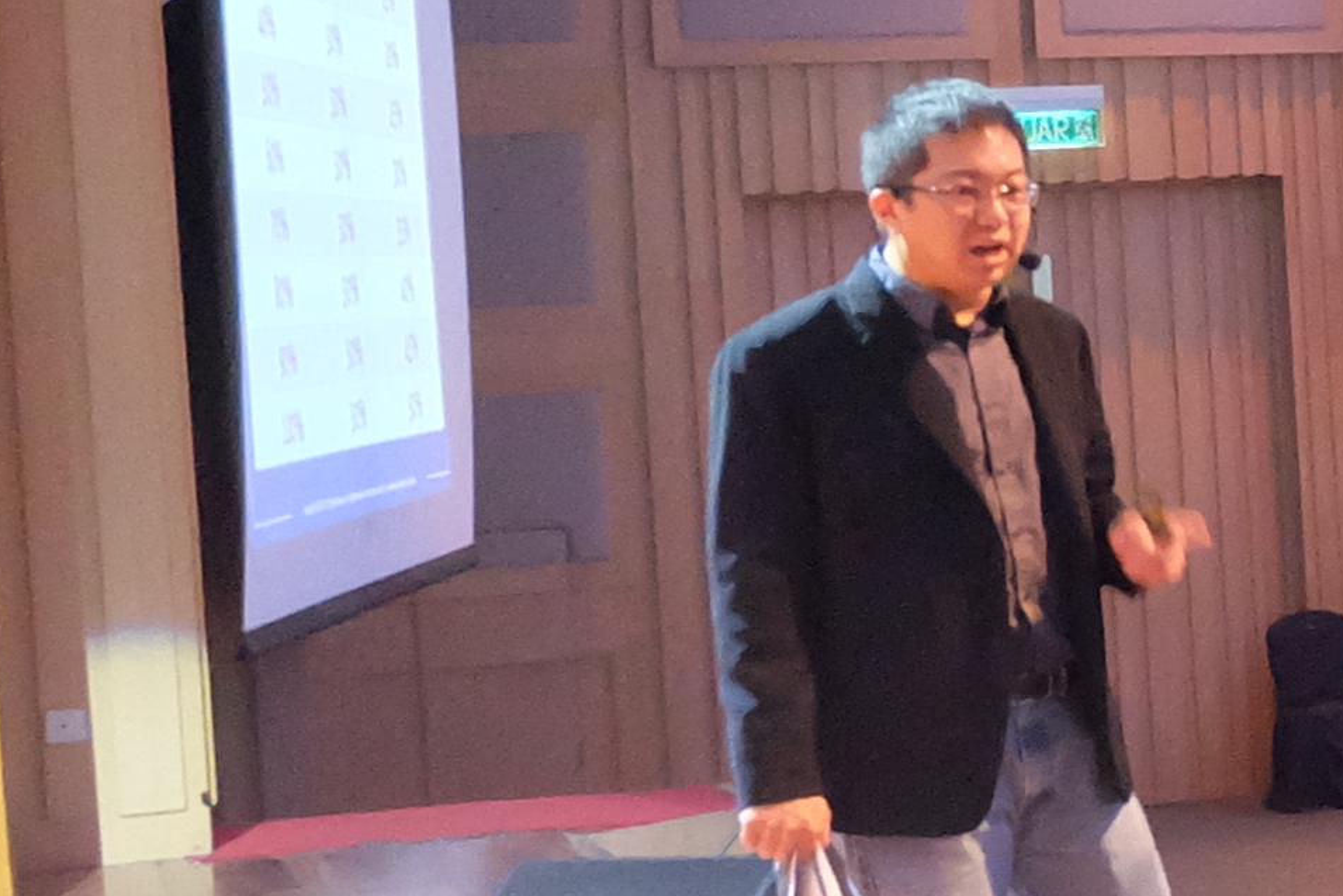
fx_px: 4589
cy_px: 380
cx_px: 3118
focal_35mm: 123
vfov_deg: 11.1
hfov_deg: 13.0
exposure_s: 1/38
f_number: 3.5
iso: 6400
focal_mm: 16
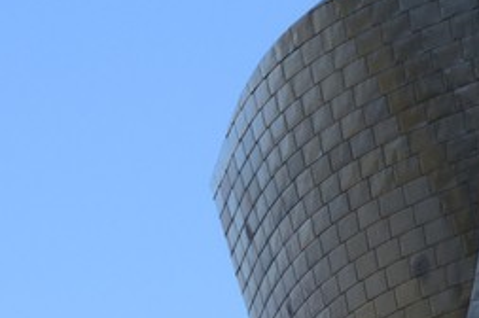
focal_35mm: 215
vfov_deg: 6.4
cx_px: 1378
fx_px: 2857
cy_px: 318
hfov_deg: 8.3
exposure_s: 1/200
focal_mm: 34
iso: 200
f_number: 11
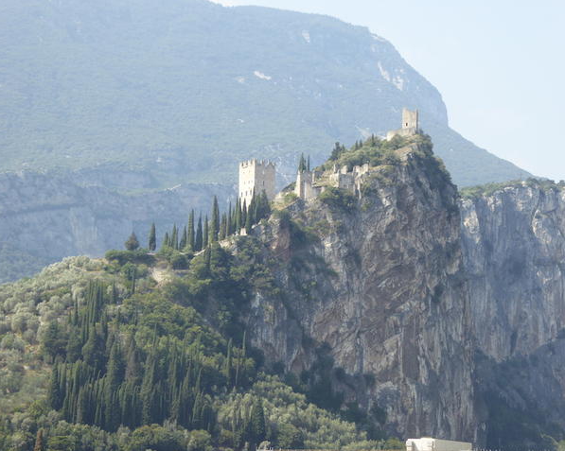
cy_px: 226
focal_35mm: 133
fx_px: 2223
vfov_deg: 11.6
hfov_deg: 14.5
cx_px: 279
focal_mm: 20.6
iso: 100
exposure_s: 1/200
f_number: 5.1
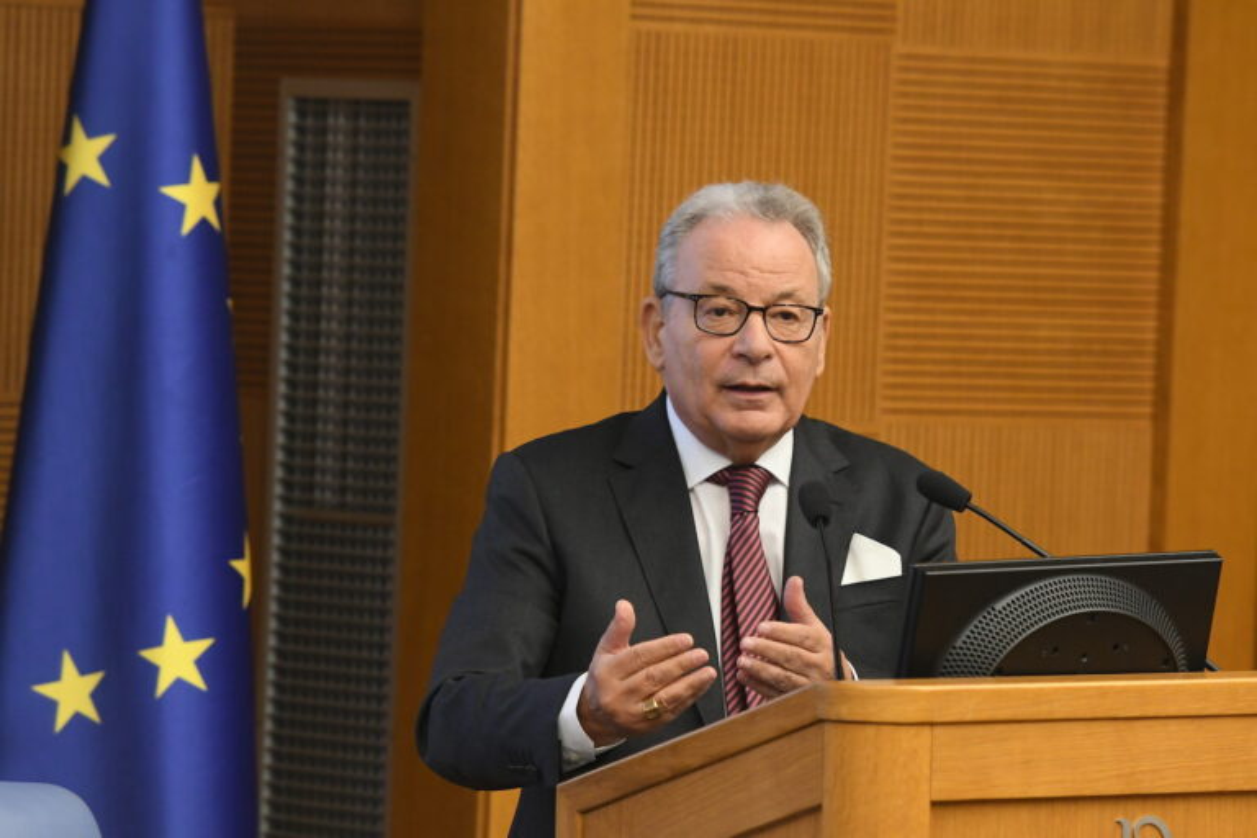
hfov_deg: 8.6
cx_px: 628
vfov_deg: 5.7
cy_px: 419
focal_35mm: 240
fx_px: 8379
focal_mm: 160
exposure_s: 1/250
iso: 2500
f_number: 3.5
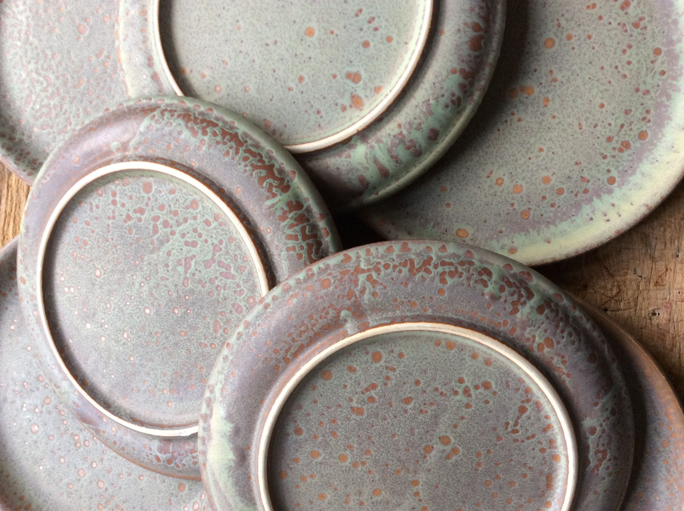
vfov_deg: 44.1
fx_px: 631
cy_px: 256
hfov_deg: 56.9
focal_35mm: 32
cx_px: 342
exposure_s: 1/25
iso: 80
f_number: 2.4
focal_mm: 3.3
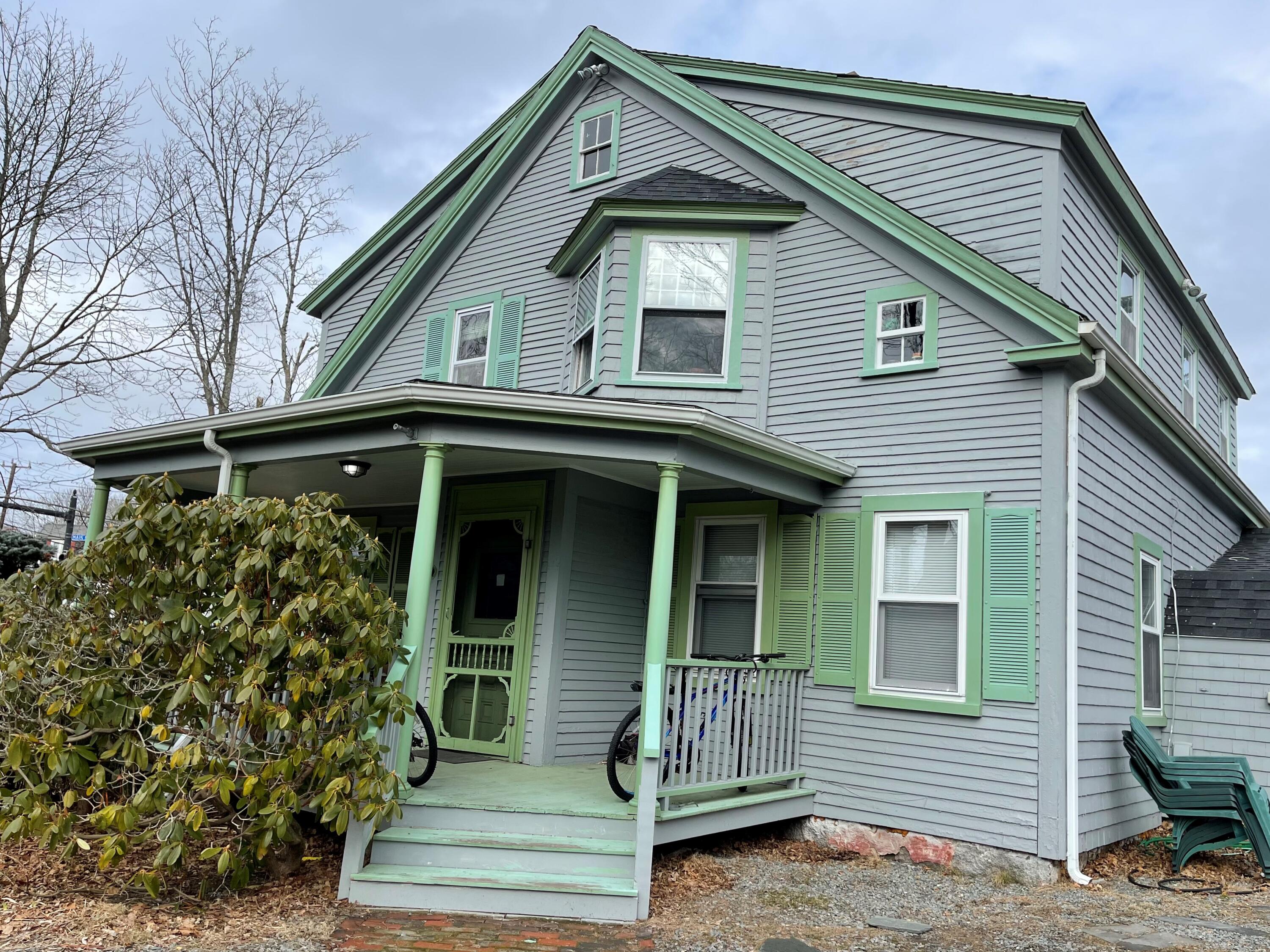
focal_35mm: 26
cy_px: 476
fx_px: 954
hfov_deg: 67.3
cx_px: 635
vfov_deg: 53.1
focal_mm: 5.1
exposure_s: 1/2433
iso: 32
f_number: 1.6
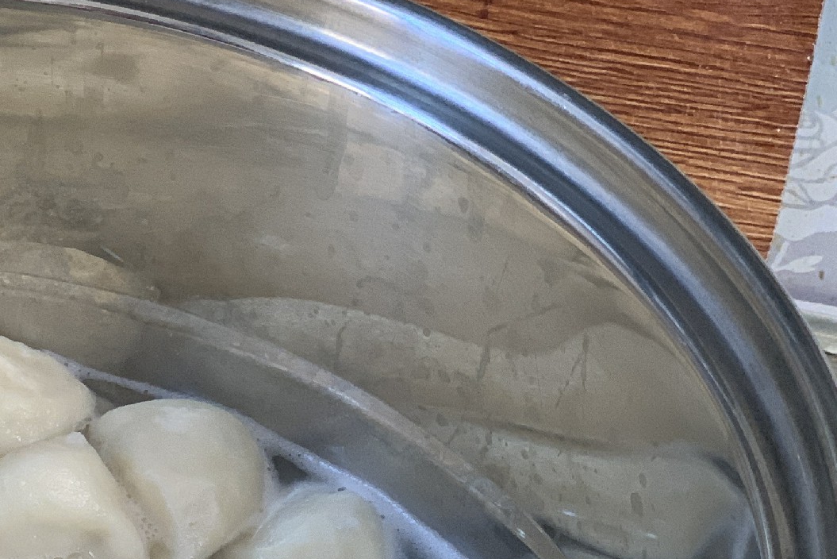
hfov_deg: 16.2
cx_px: -89
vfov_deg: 10.9
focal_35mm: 123
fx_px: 2860
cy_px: 711
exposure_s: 1/98
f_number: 2.4
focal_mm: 6
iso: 125
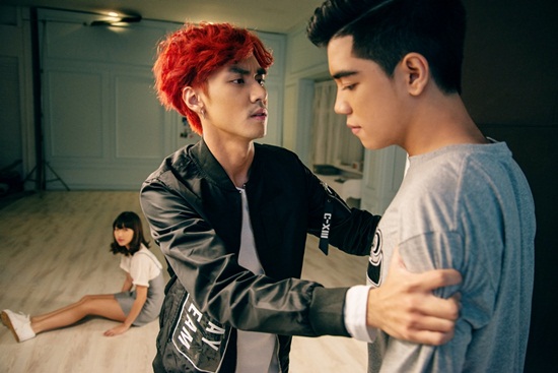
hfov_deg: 63.6
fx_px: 450
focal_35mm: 29
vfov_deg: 45.0
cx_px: 279
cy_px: 186
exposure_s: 1/160
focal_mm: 29
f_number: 3.8
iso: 1000
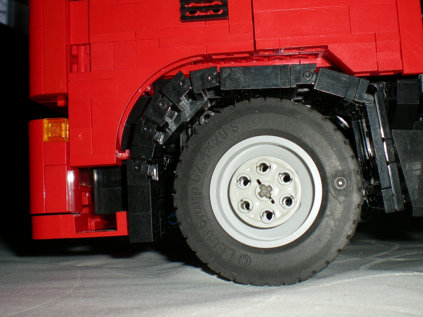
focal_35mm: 45
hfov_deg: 42.1
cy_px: 165
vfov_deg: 32.2
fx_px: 550
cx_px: 221
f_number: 4.6
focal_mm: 6.3
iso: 50
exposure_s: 1/60
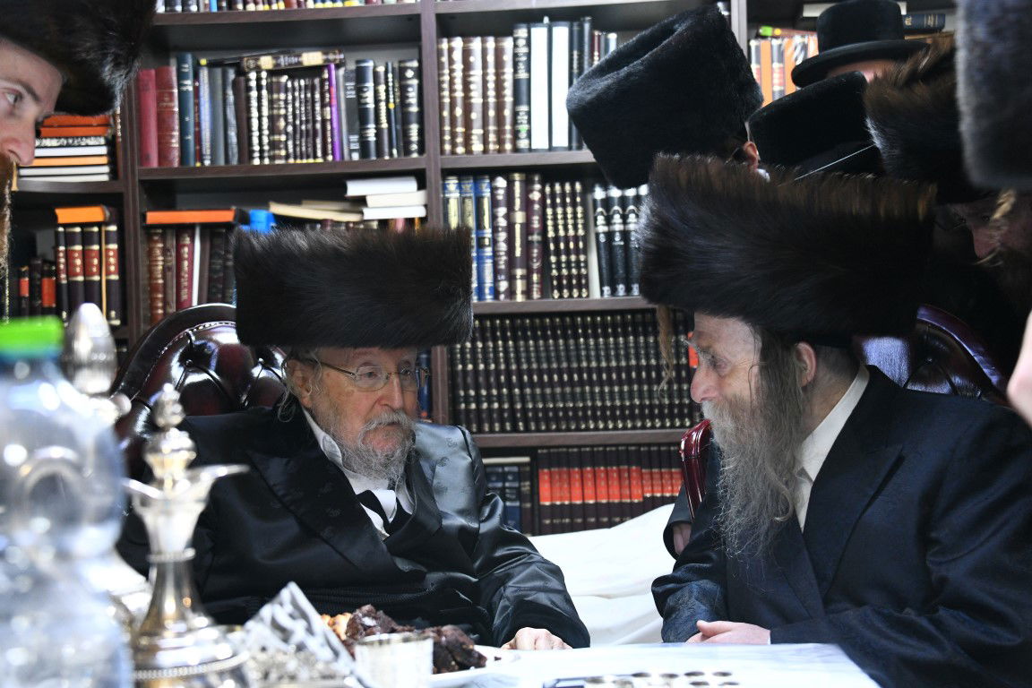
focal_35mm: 58
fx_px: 1663
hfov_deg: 34.5
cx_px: 516
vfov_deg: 23.4
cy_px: 344
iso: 3200
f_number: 5
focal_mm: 58
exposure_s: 1/50
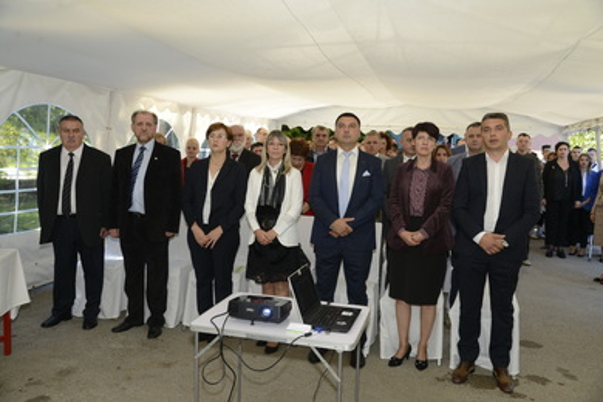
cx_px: 302
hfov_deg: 60.3
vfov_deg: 42.3
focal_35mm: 31
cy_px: 201
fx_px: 519
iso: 800
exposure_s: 1/400
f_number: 5.6
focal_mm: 31
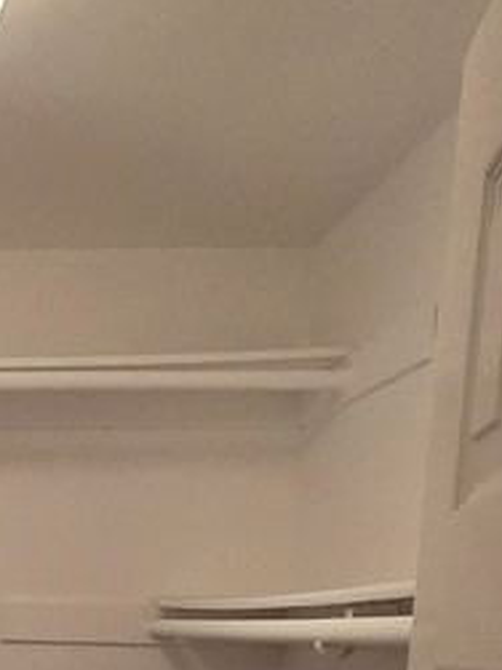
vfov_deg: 30.7
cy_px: 803
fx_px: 1026
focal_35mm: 53
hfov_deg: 23.6
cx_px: -182
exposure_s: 1/60
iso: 500
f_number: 2.2
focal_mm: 2.2
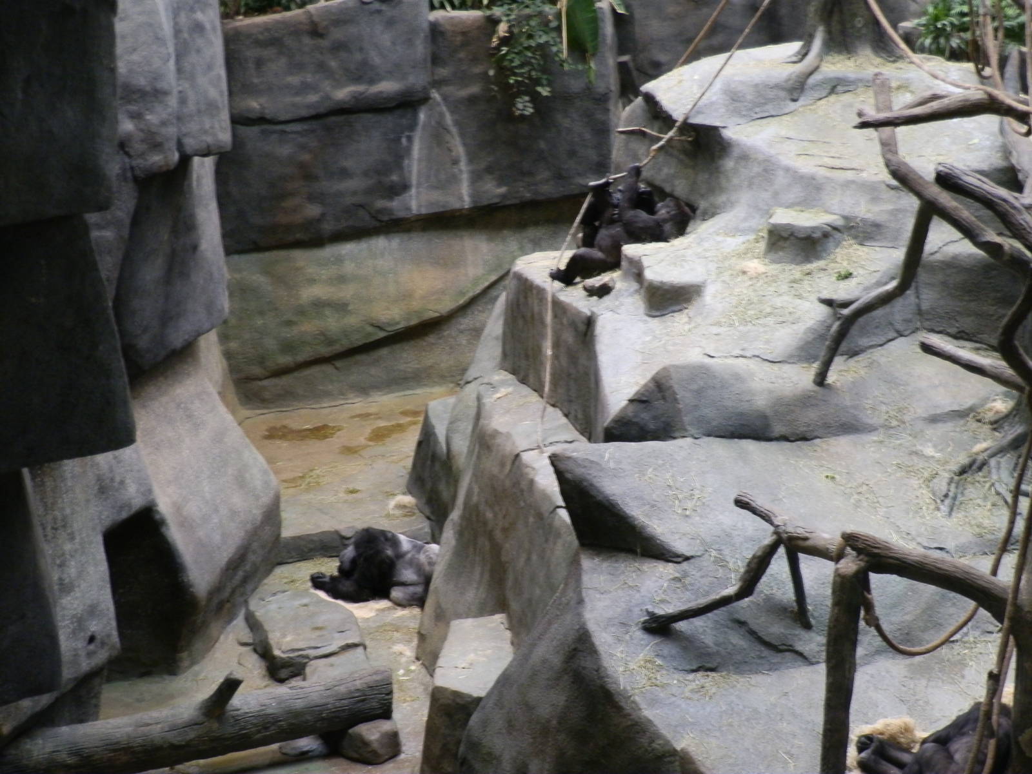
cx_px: 516
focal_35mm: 73
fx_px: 2176
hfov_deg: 26.7
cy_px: 387
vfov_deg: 20.2
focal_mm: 13.18
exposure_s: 1/10
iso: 200
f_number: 4.1
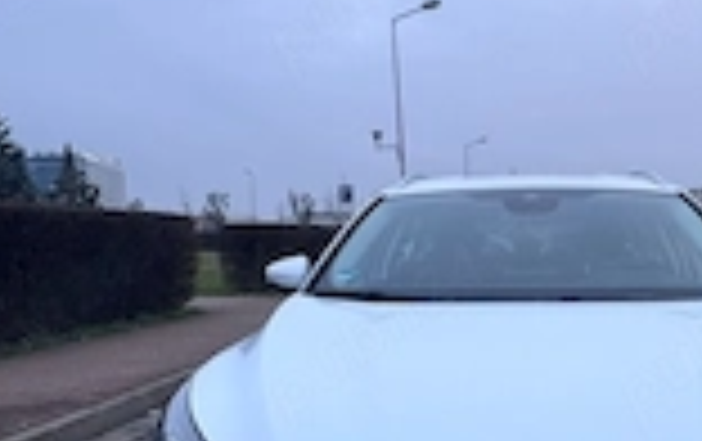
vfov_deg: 32.7
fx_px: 728
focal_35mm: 38
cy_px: 360
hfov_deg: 49.9
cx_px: 504
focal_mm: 2.22
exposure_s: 1/99
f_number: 2.2
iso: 50
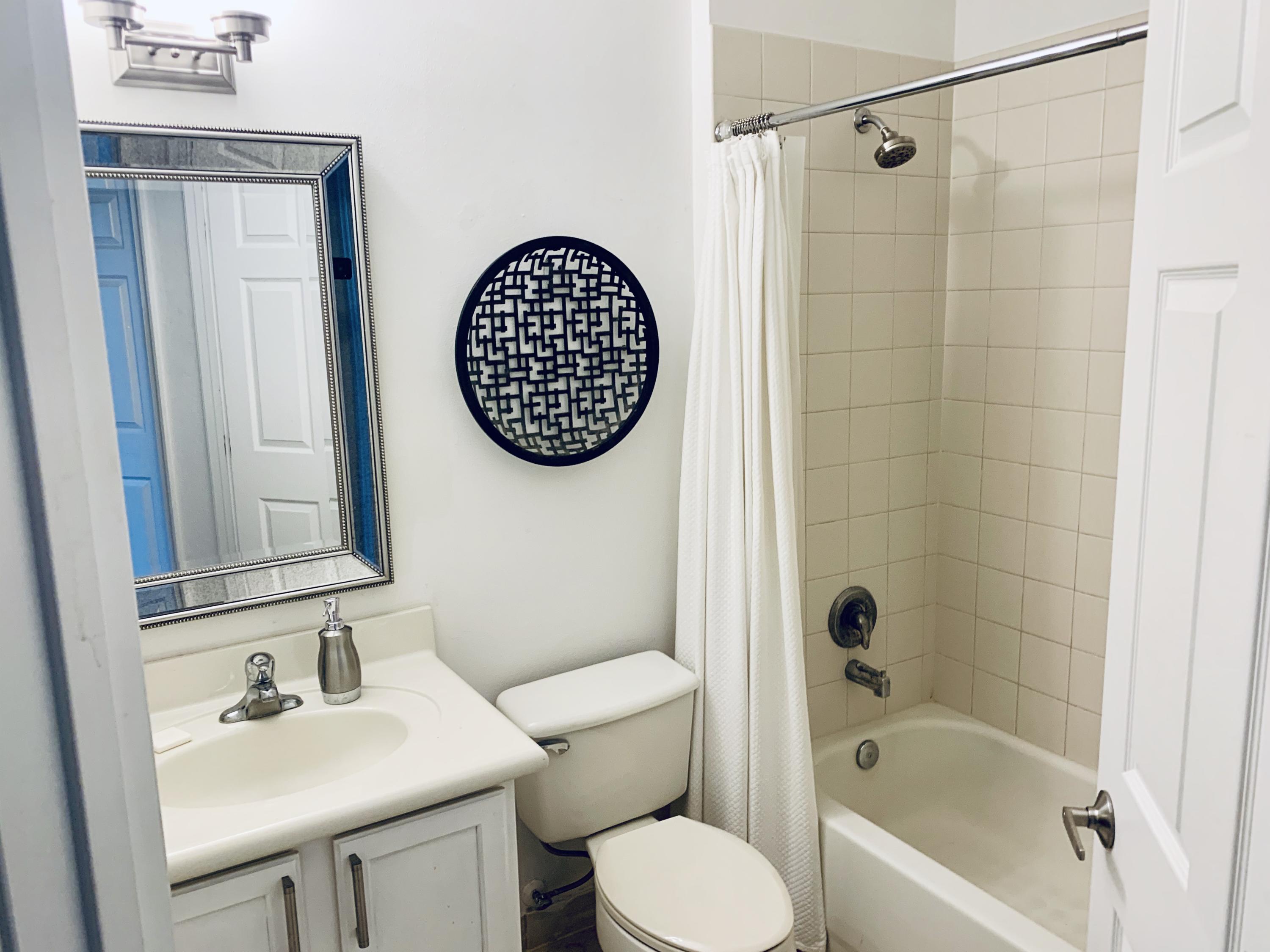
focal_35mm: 26
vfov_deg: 53.1
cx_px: 635
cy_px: 476
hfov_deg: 67.3
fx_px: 954
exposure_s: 1/60
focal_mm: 4.25
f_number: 1.8
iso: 100
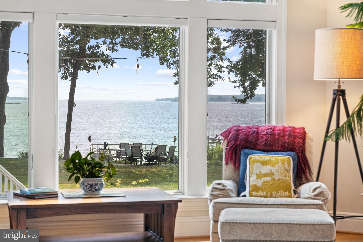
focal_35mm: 70
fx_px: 706
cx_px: 182
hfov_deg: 28.8
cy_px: 121
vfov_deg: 19.5
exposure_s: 1/15
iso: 250
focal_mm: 70
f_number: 8
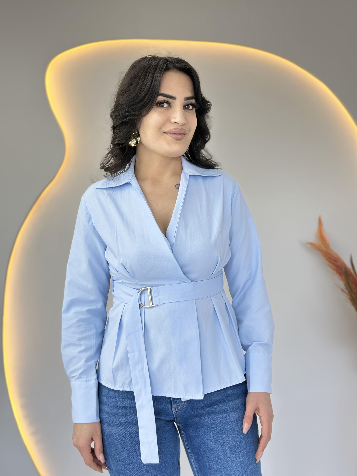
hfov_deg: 30.3
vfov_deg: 39.7
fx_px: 660
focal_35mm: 48
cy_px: 238
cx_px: 178
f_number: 1.78
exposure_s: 1/100
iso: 100
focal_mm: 6.86
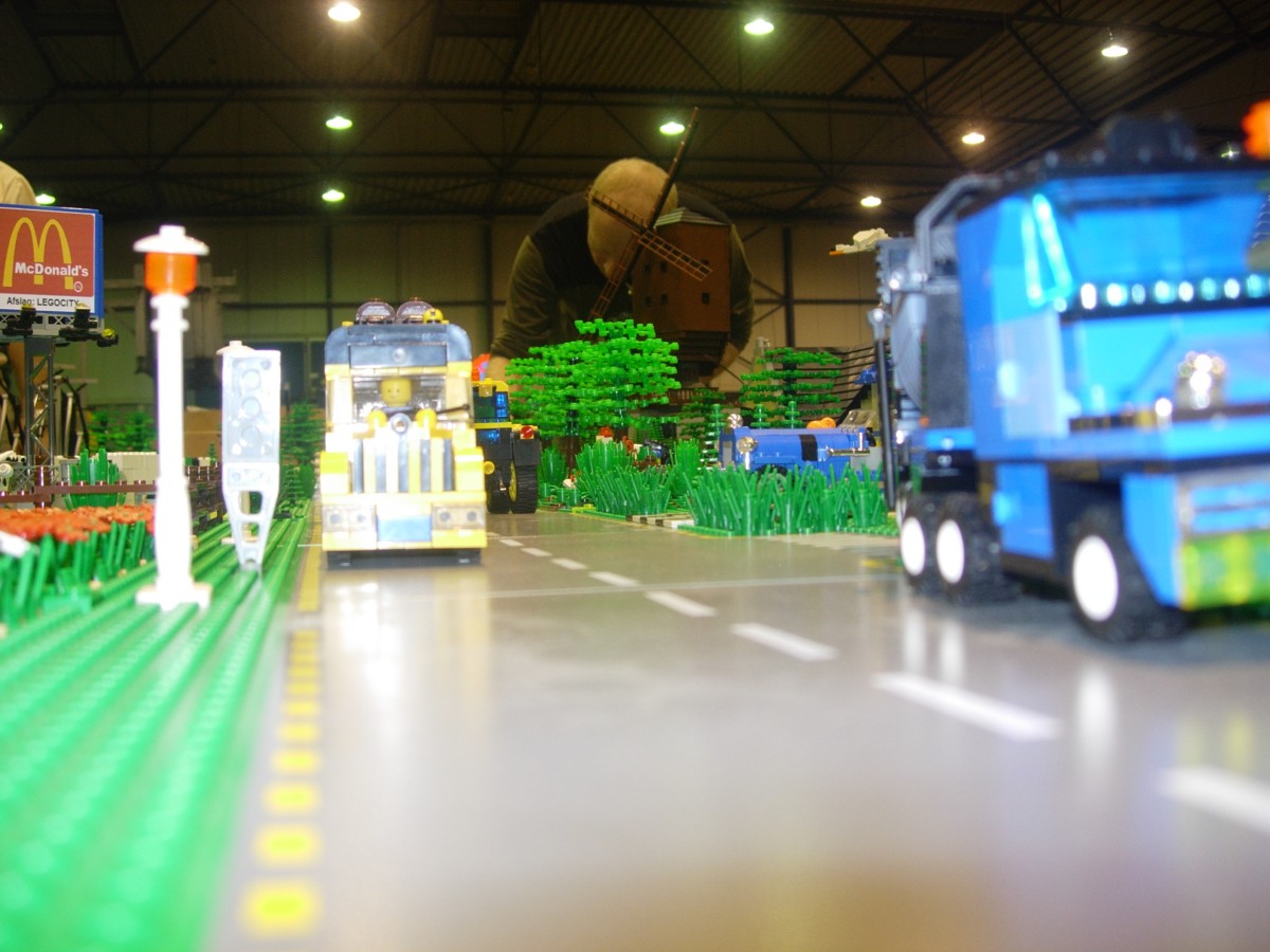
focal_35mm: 38
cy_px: 476
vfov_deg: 37.7
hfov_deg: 49.0
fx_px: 1394
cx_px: 635
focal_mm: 7.8
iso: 79
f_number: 2.8
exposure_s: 1/9.7
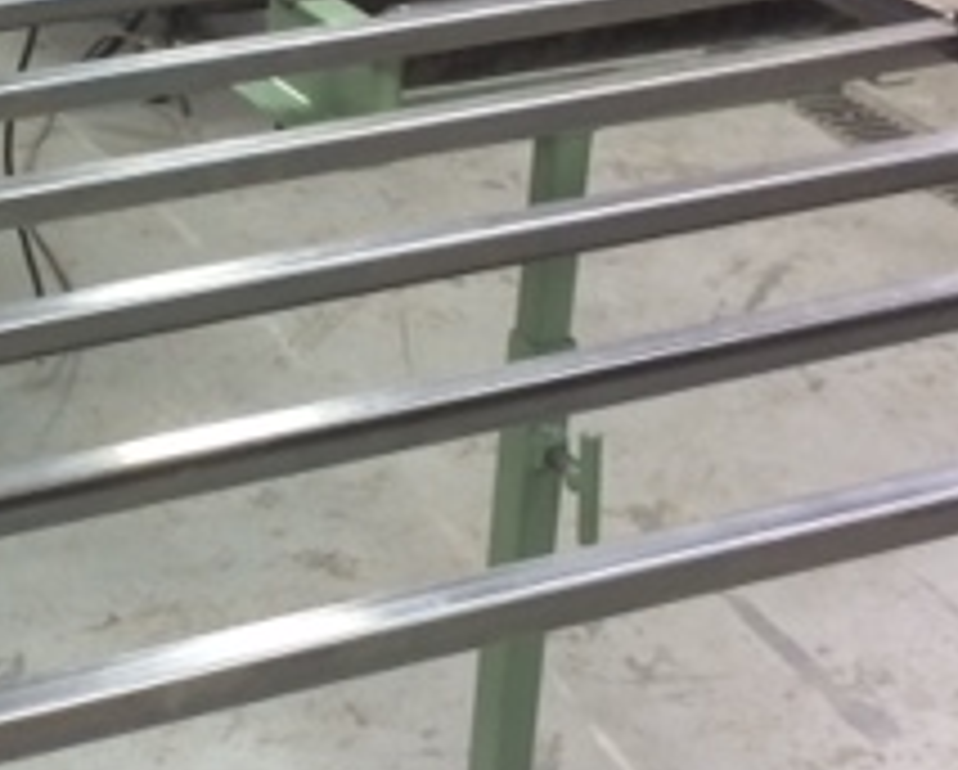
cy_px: 257
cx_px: -148
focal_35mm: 85
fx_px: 2413
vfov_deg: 18.1
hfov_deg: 21.1
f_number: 2.2
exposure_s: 1/30
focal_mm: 4.15
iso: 50
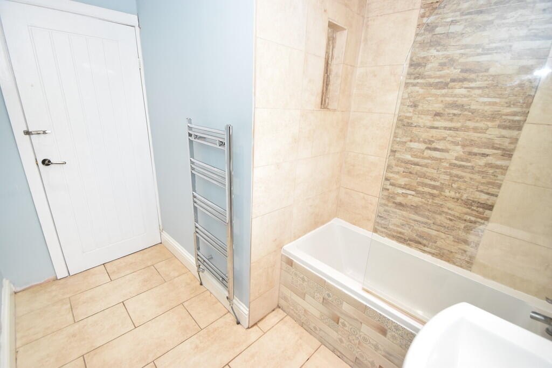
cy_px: 184
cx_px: 276
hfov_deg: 100.4
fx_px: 230
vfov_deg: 77.3
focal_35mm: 15
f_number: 5
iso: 800
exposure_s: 1/100
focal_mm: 10
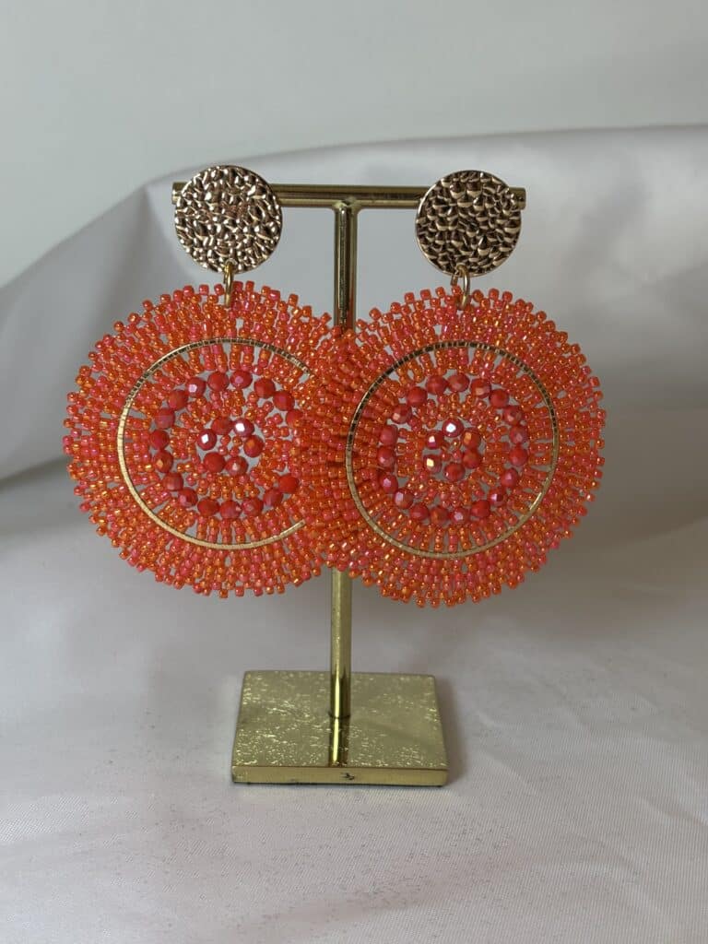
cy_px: 472
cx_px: 354
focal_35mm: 52
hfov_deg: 28.0
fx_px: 1418
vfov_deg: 36.8
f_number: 1.6
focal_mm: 5.96
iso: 50
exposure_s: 1/100
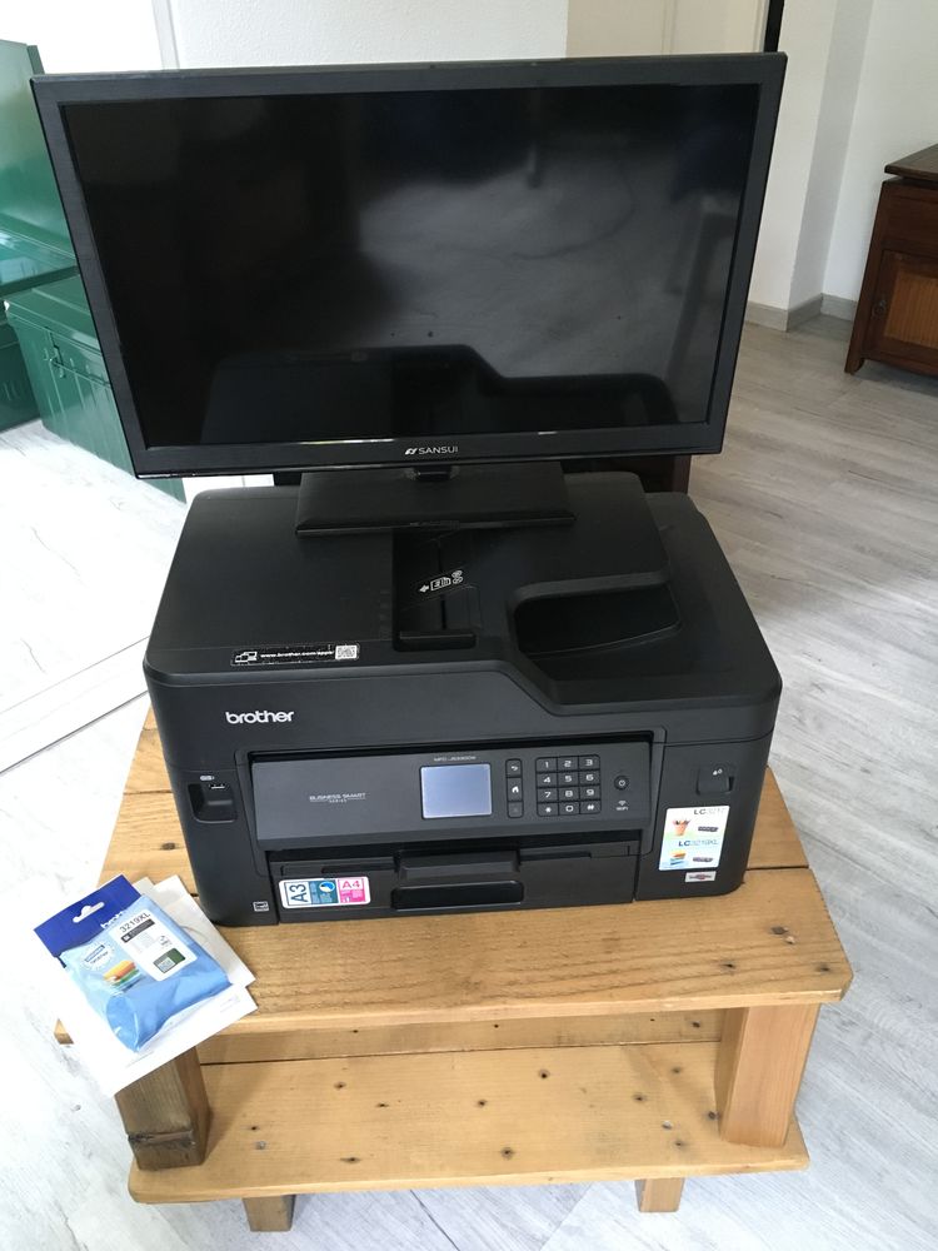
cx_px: 469
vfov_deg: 61.7
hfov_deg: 48.2
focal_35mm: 29
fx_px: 1048
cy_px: 626
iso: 200
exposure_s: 1/20
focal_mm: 4.15
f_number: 2.2
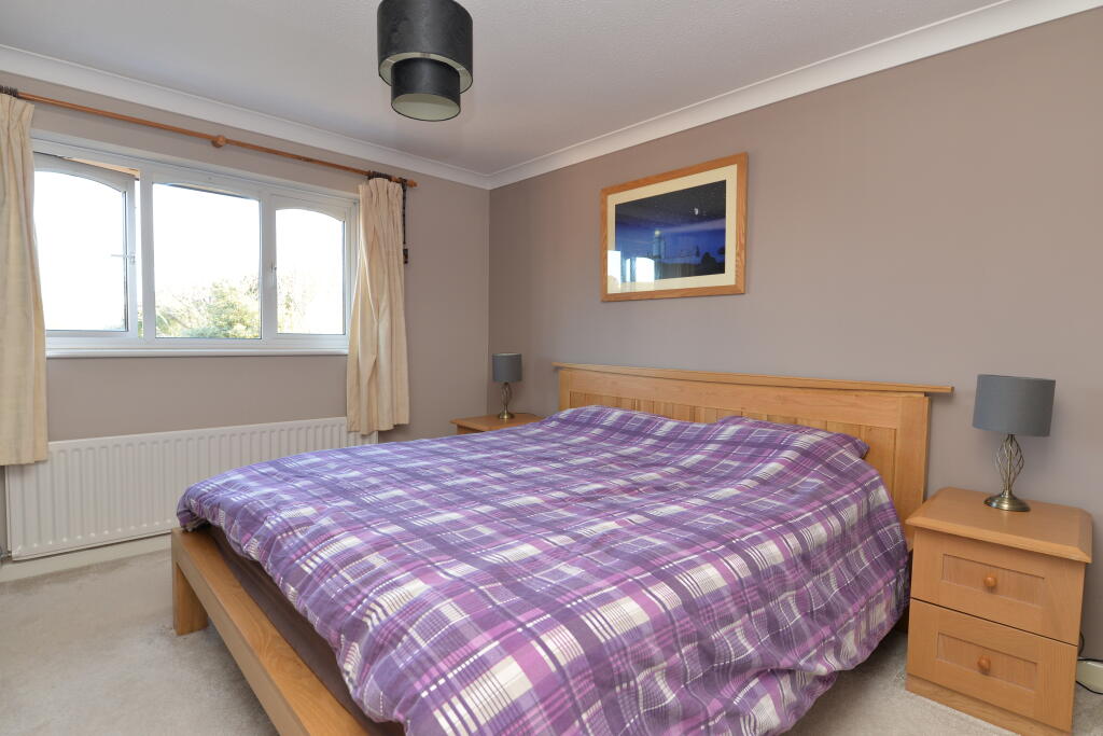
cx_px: 552
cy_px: 368
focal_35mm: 17
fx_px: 521
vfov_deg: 70.5
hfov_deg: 93.3
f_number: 5
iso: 500
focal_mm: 17
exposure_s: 1/60
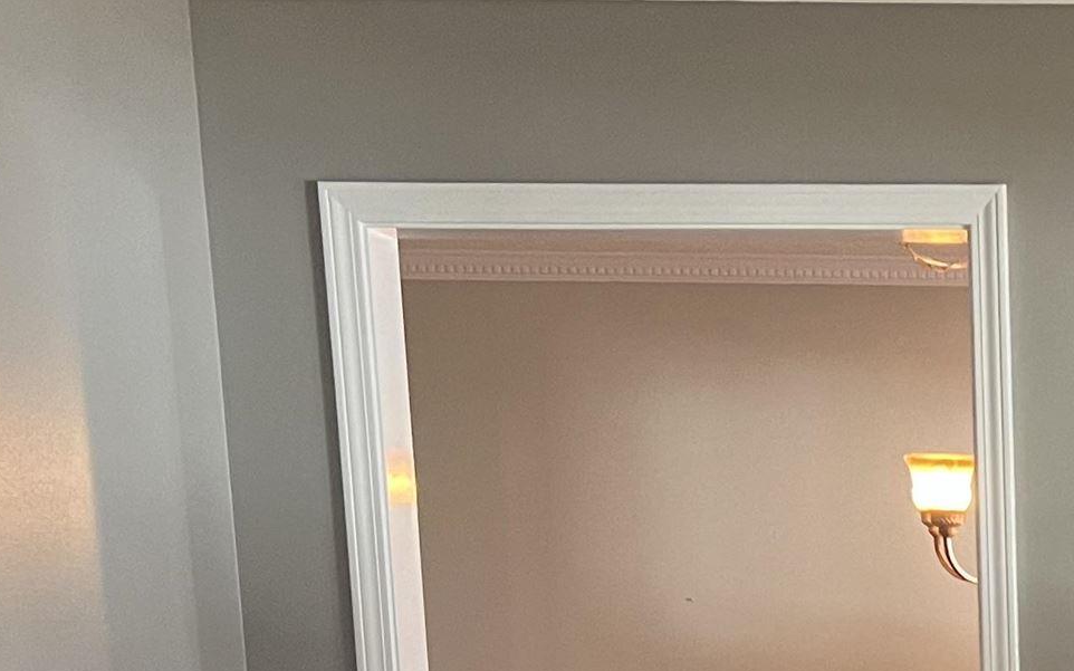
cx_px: 1413
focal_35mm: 88
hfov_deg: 21.3
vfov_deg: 13.5
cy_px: 1160
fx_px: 2575
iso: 400
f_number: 1.5
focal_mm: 5.7
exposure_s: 1/40
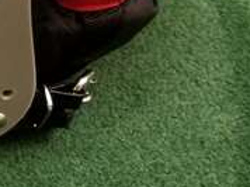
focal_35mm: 117
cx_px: -229
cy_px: -69
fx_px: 844
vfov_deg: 12.2
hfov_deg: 14.4
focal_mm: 4.2
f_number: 1.7
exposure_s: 1/10
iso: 250
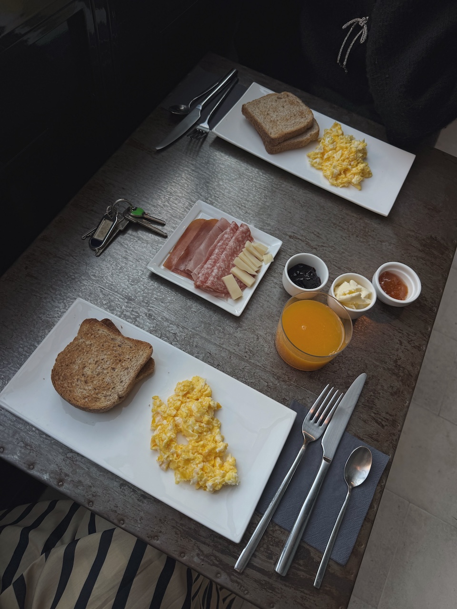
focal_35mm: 24
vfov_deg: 71.6
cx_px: 228
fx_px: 422
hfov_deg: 56.8
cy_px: 304
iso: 80
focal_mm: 6.76
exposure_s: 1/404
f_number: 1.78
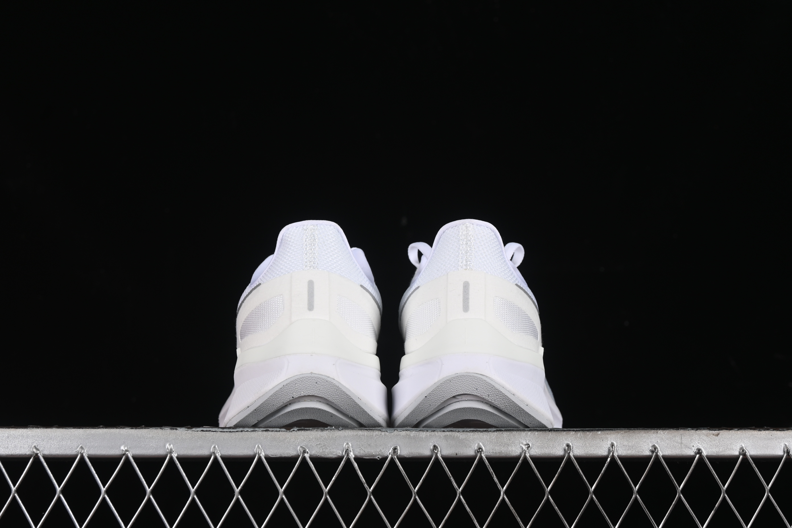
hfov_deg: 27.0
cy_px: 264
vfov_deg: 18.2
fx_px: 1650
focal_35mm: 75
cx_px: 396
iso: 160
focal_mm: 50
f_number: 8
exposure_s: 1/80
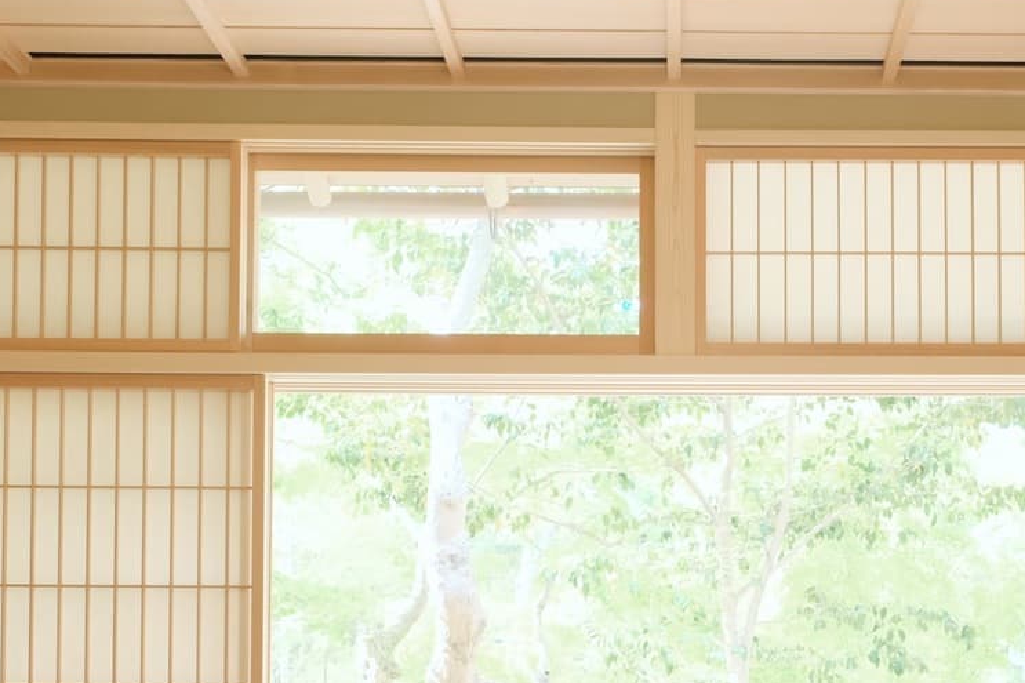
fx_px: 1822
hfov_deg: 31.2
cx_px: 694
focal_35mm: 64
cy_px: 647
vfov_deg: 20.7
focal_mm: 22
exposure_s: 1/60
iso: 3200
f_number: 5
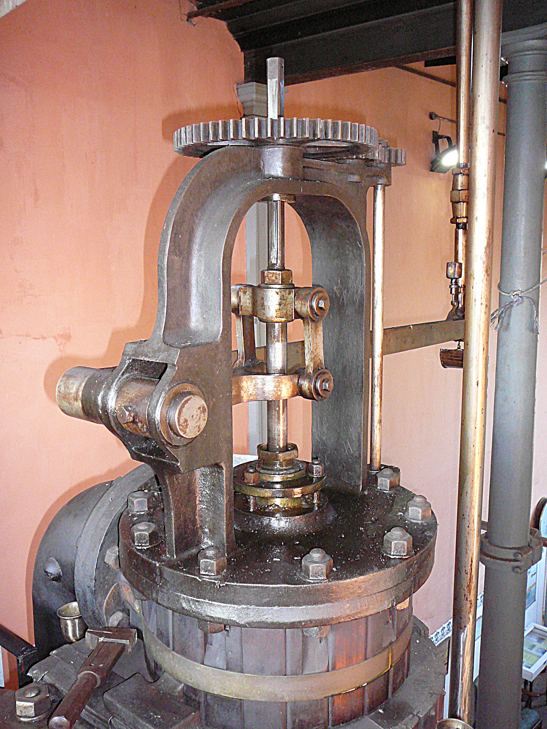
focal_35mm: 35
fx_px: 737
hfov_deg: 40.7
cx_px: 274
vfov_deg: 52.6
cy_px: 364
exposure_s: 1/30
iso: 400
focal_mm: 5.2
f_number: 2.8
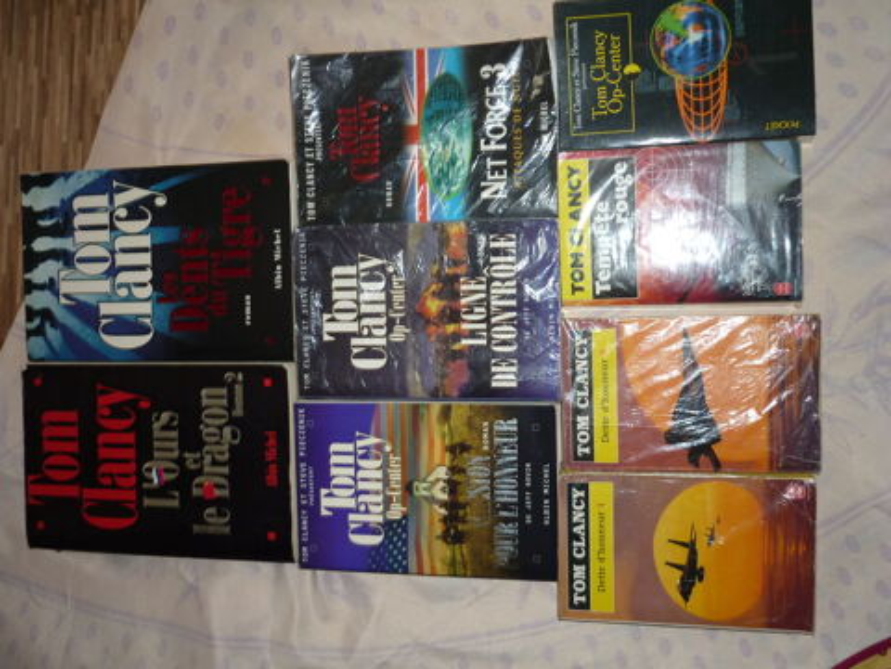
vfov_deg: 42.9
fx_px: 849
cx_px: 446
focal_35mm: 33
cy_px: 334
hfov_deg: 55.4
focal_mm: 5.5
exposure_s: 1/30
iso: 100
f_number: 2.8
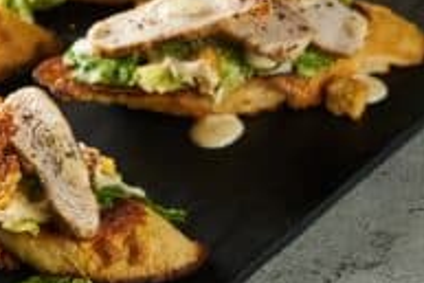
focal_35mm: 273
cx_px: 31
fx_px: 3218
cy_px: 59
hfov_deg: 7.5
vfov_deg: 5.0
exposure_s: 1/160
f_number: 5
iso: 800
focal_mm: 88
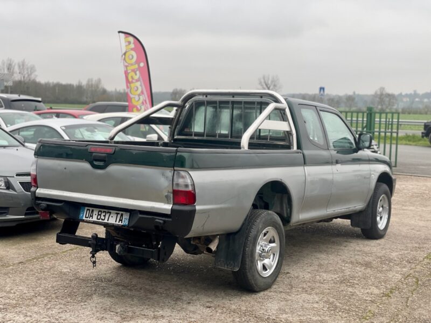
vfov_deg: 28.0
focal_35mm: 52
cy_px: 162
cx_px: 216
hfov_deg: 36.8
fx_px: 647
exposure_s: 1/122
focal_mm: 6
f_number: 2
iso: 32
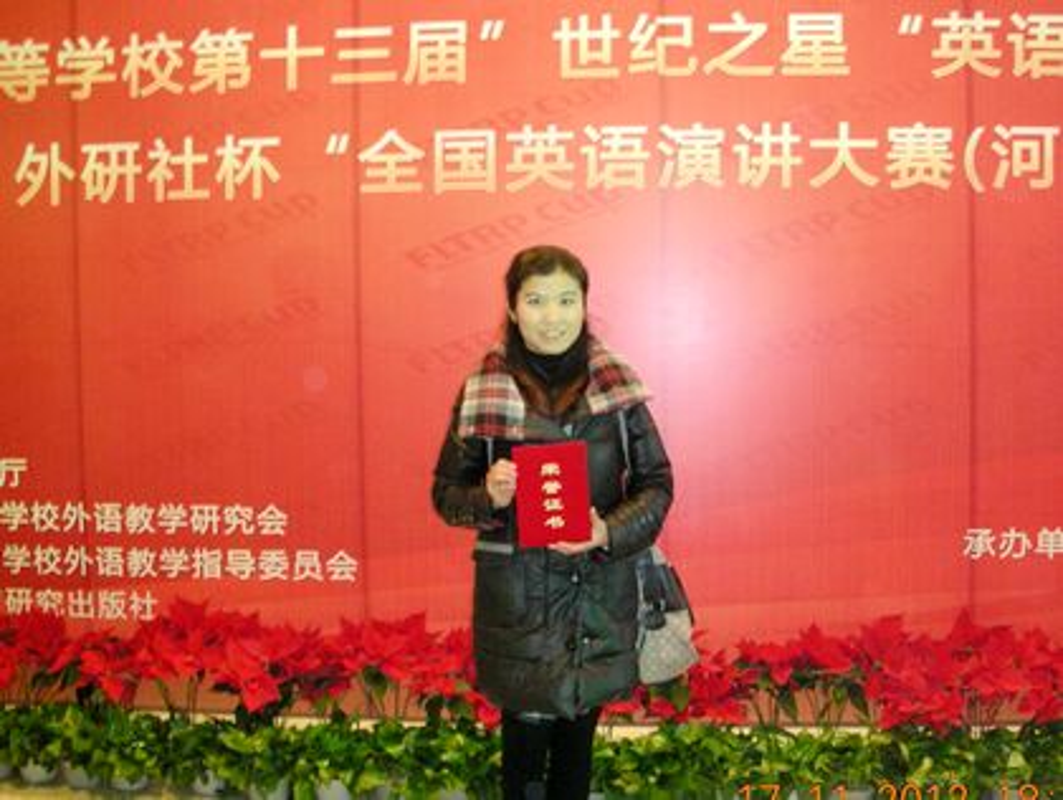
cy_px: 400
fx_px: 1076
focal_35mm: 35
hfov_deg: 52.6
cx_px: 532
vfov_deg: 40.8
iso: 200
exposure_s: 1/2.6
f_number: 3
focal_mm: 5.8
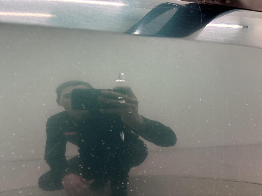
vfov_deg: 53.1
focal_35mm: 26
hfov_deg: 67.3
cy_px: 98
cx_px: 131
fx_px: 197
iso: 200
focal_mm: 5.96
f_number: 1.6
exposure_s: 1/50
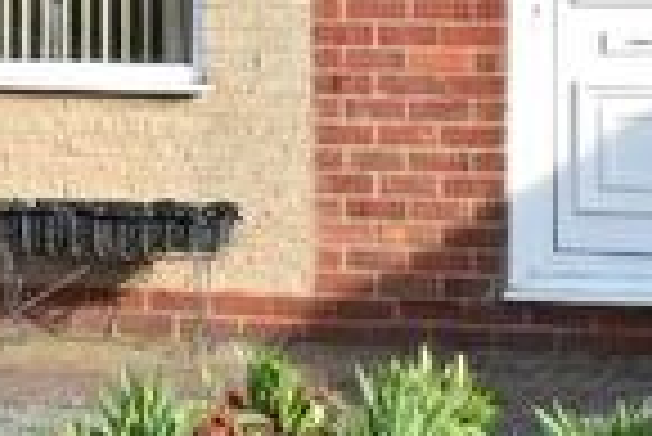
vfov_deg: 7.2
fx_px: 3408
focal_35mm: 188
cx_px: 184
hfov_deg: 10.9
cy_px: -146
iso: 800
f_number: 20
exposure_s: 1/200
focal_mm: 26
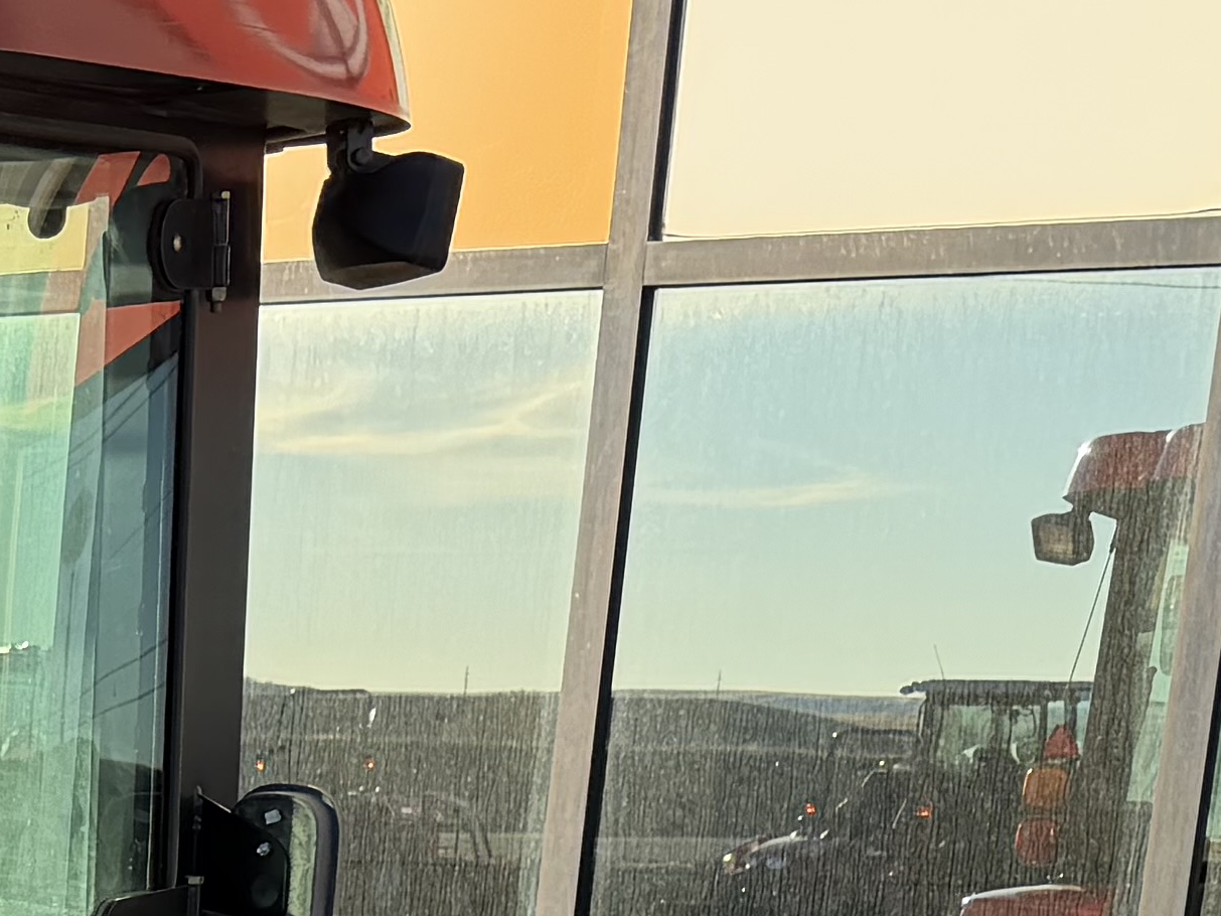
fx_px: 3986
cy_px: 1693
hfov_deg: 16.1
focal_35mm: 113
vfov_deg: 12.0
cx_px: -554
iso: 100
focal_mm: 6.76
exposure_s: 1/1464
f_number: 1.78
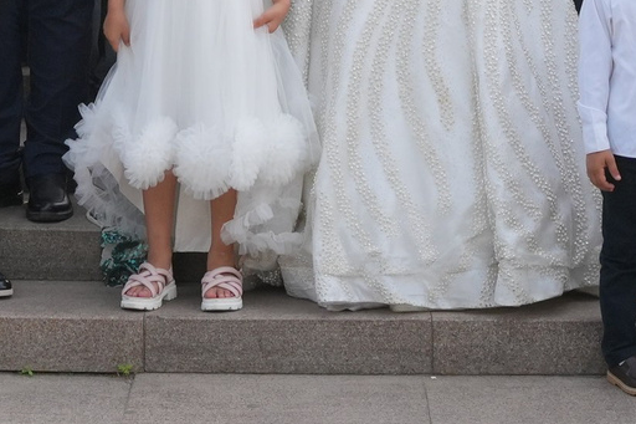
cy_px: -386
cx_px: 235
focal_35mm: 120
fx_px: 2119
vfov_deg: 10.6
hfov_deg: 17.0
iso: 800
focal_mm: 24
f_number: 9
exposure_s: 1/640
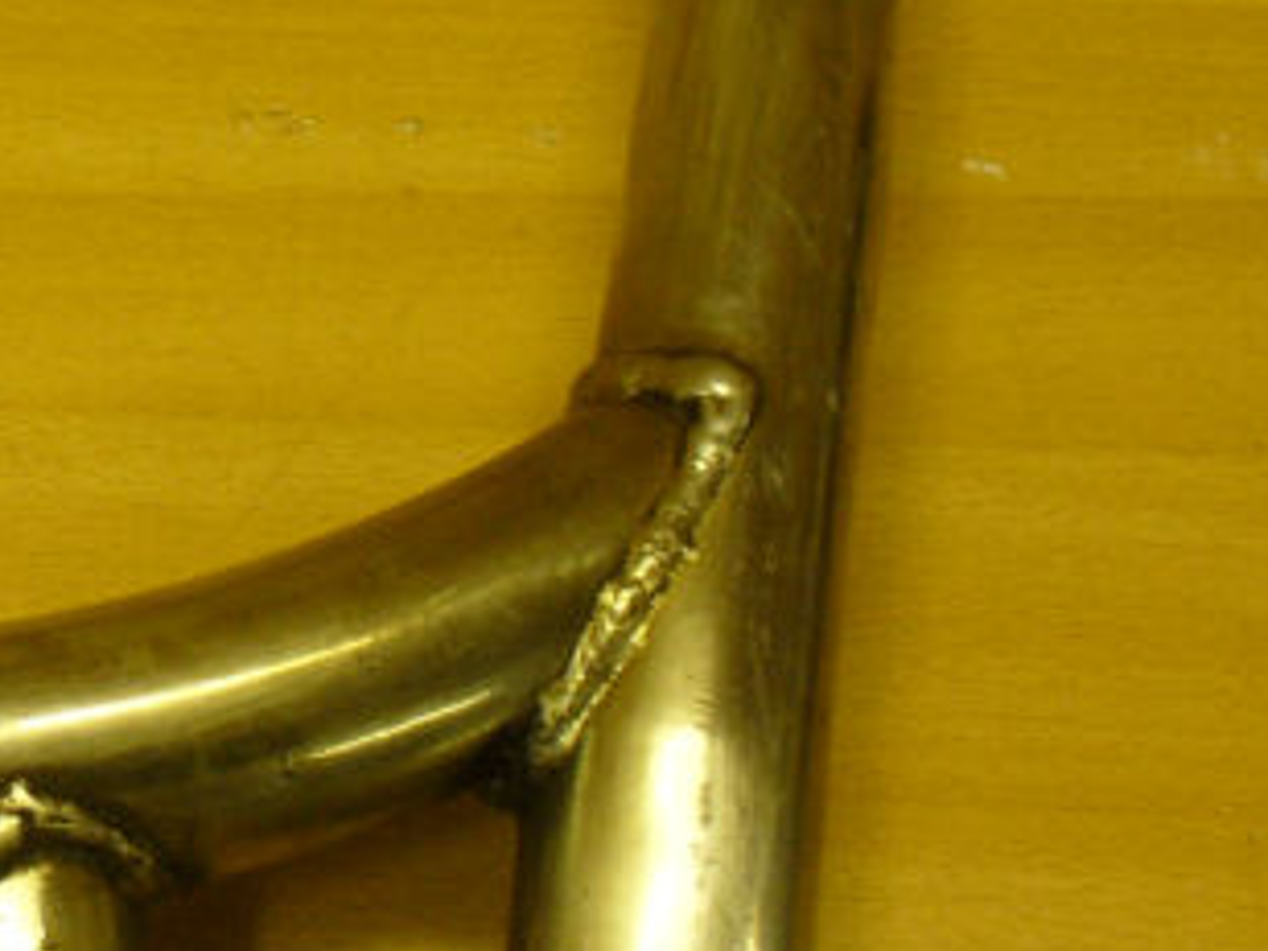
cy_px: 263
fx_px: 3517
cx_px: -169
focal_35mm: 96
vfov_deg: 15.3
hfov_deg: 19.5
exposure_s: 1/25
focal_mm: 6.1
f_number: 2.8
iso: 150
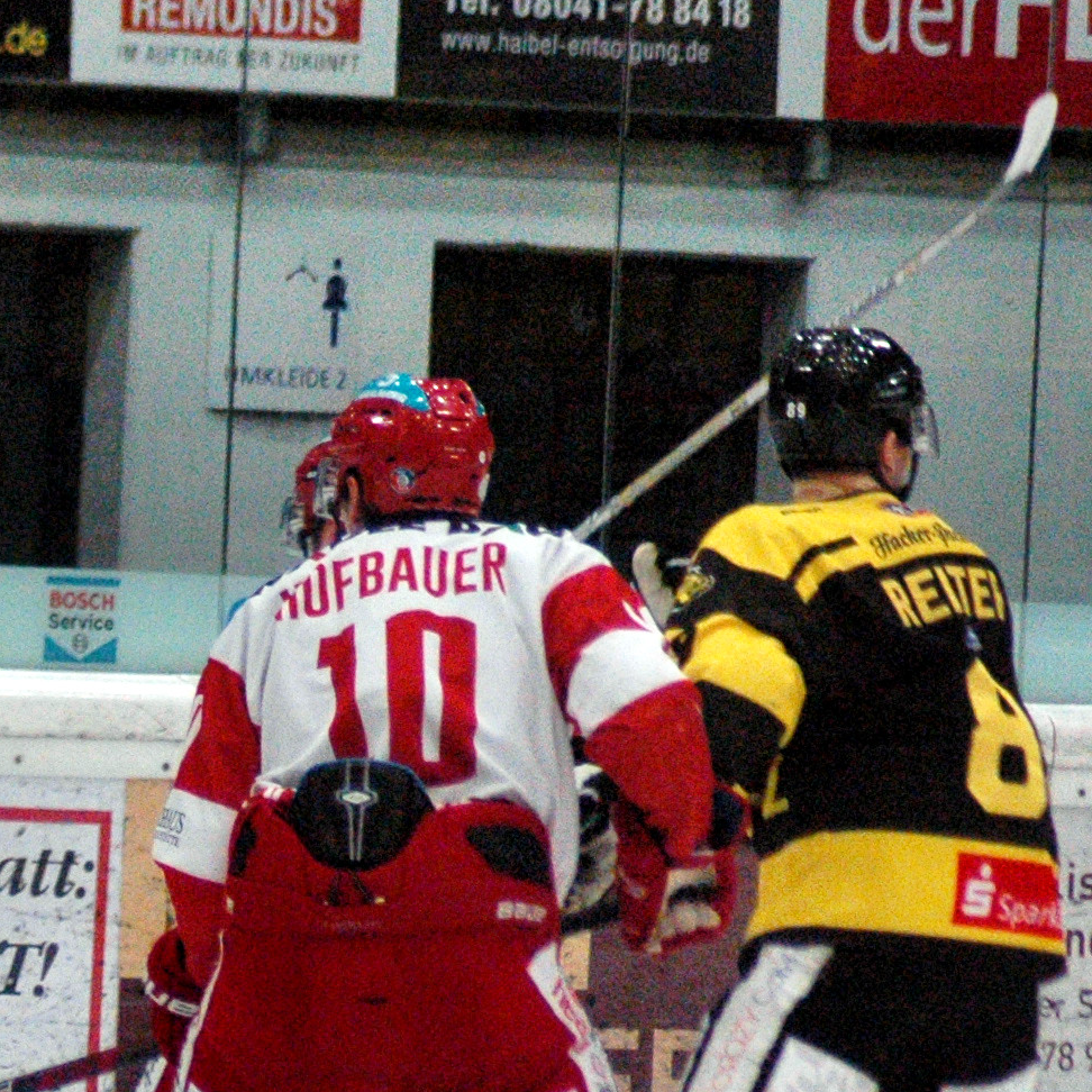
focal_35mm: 532
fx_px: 18998
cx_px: -310
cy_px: 770
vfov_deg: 3.3
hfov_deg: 3.3
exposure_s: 1/400
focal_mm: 135
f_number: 4.5
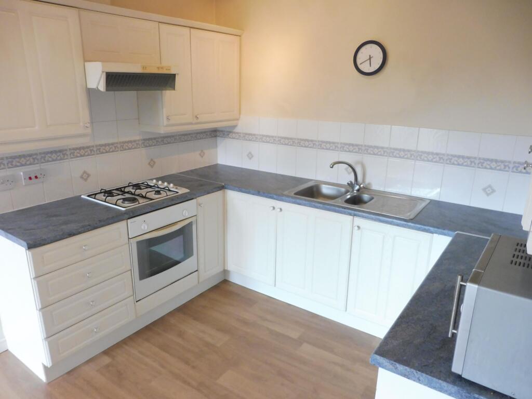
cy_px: 200
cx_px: 266
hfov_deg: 71.6
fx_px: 369
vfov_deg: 56.8
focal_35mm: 24
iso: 400
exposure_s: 1/30
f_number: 3.3
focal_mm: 4.3
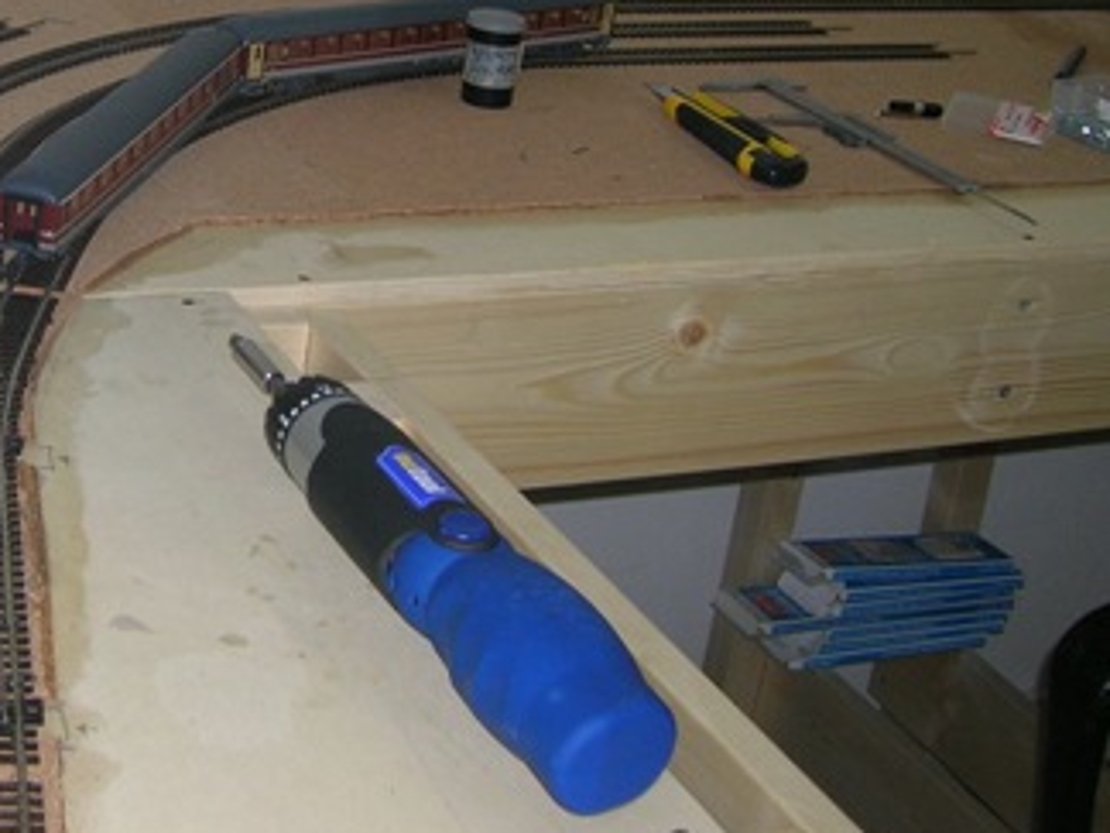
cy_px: 202
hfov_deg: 27.5
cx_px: 113
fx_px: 2180
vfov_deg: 21.4
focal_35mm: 68
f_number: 2.9
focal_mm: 5.7
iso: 50
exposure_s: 1/60.1
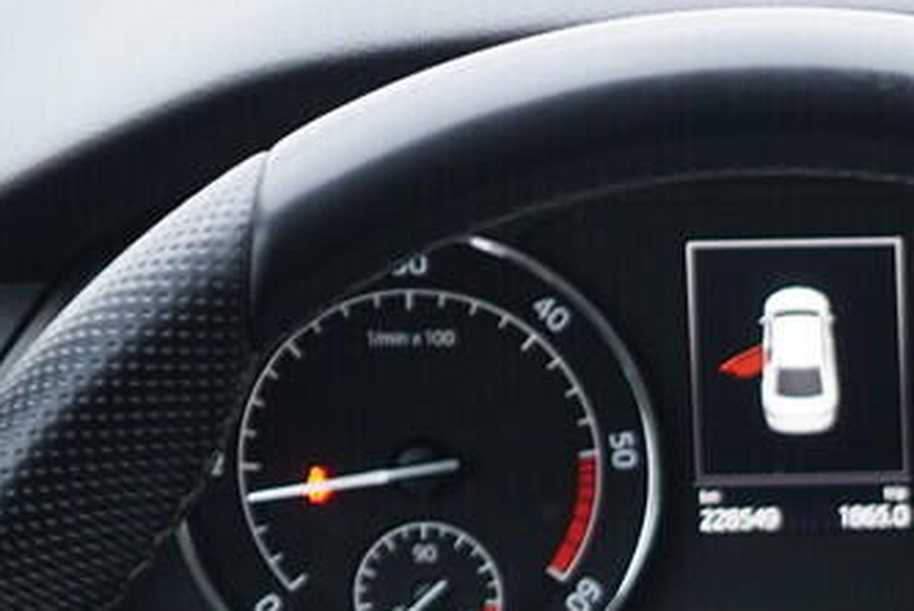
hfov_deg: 12.7
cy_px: 1087
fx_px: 3964
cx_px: 1225
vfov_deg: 8.5
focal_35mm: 156
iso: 250
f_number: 2.8
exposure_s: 1/40
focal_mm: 24
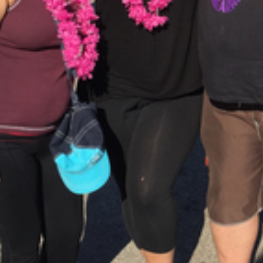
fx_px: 739
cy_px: 40
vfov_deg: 19.9
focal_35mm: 86
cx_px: 333
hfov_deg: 18.8
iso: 32
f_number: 2.2
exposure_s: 1/1799
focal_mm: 4.15
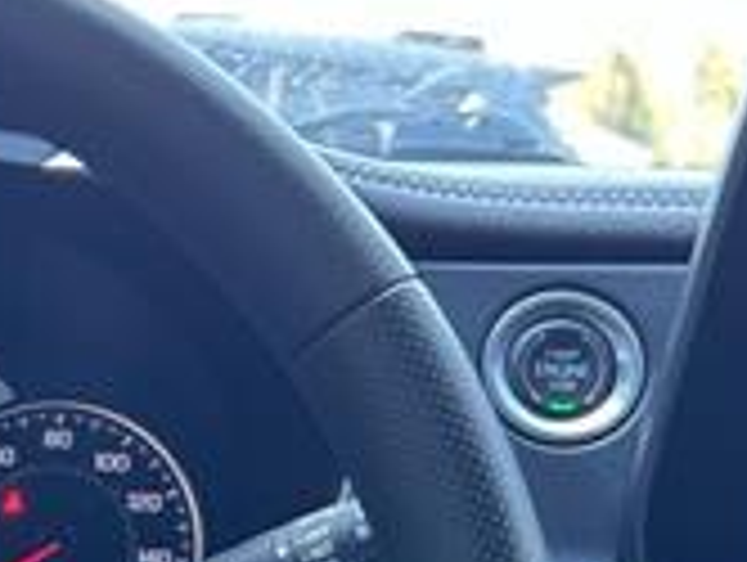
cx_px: -356
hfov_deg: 17.7
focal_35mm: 100
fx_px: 2161
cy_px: 773
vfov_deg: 14.1
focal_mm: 5.7
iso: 125
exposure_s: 1/74
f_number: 1.5
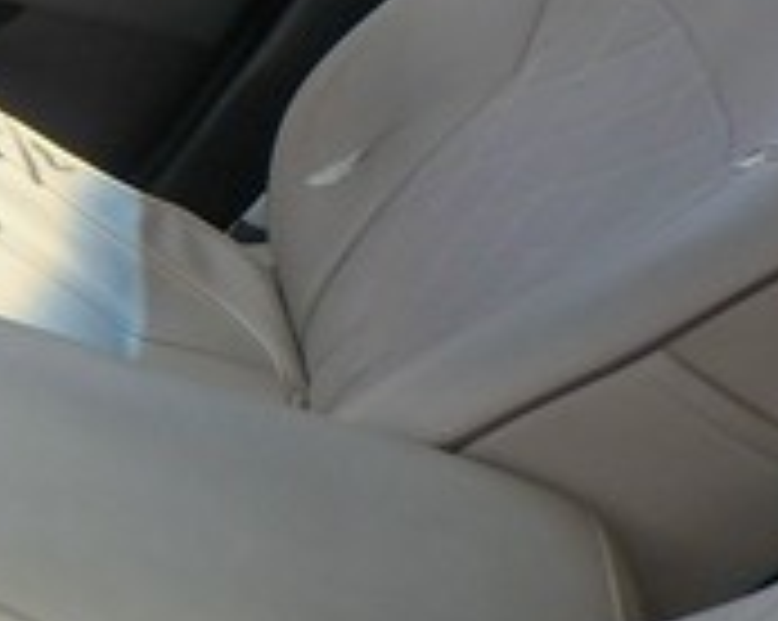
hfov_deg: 19.6
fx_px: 1748
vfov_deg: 19.9
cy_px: 99
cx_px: -567
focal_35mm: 76
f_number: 3.5
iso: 125
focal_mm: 3.7
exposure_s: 1/400
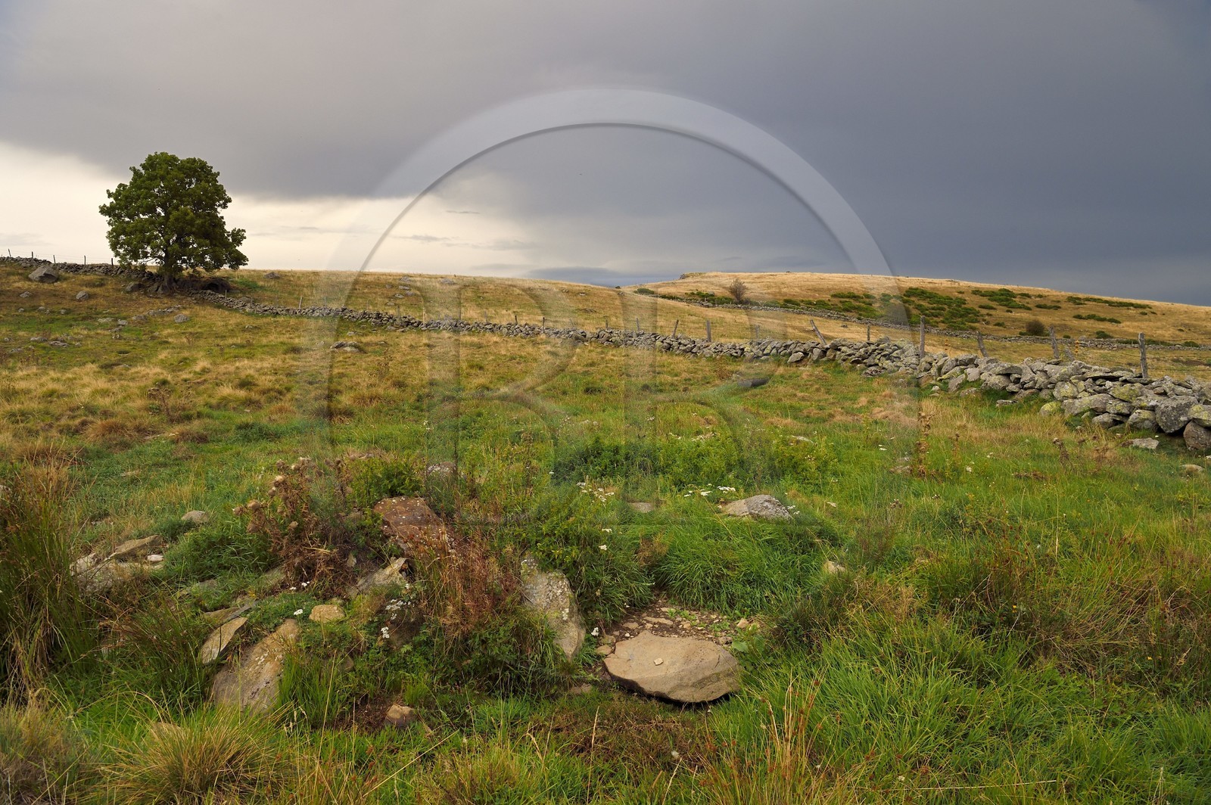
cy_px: 402
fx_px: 807
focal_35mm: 24
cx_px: 606
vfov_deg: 53.1
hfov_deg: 73.8
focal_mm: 24
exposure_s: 1/250
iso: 200
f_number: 10
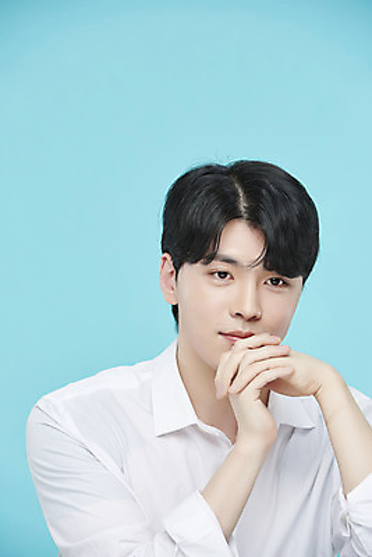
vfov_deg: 10.3
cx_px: 186
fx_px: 3097
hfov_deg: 6.9
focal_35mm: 200
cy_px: 278
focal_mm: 200
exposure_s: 1/125
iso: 64
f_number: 8
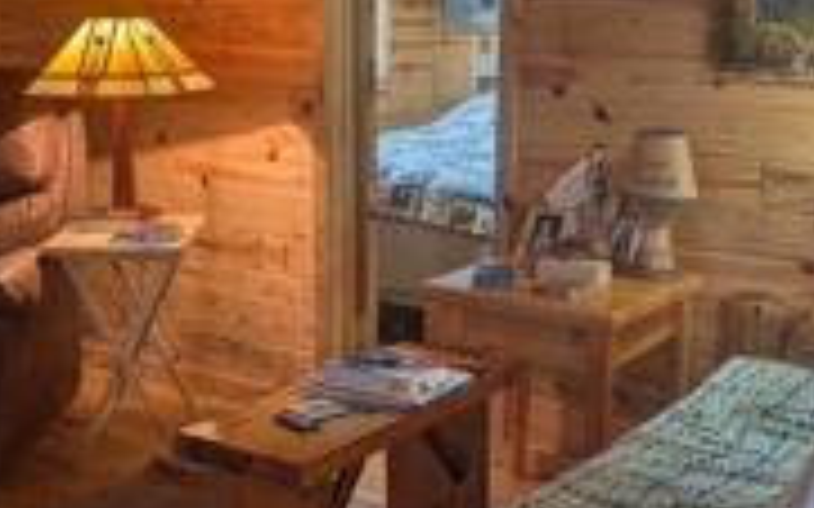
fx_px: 1242
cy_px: 297
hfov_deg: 36.3
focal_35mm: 56
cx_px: 427
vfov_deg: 23.1
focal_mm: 6.9
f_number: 1.68
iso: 145
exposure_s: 1/60
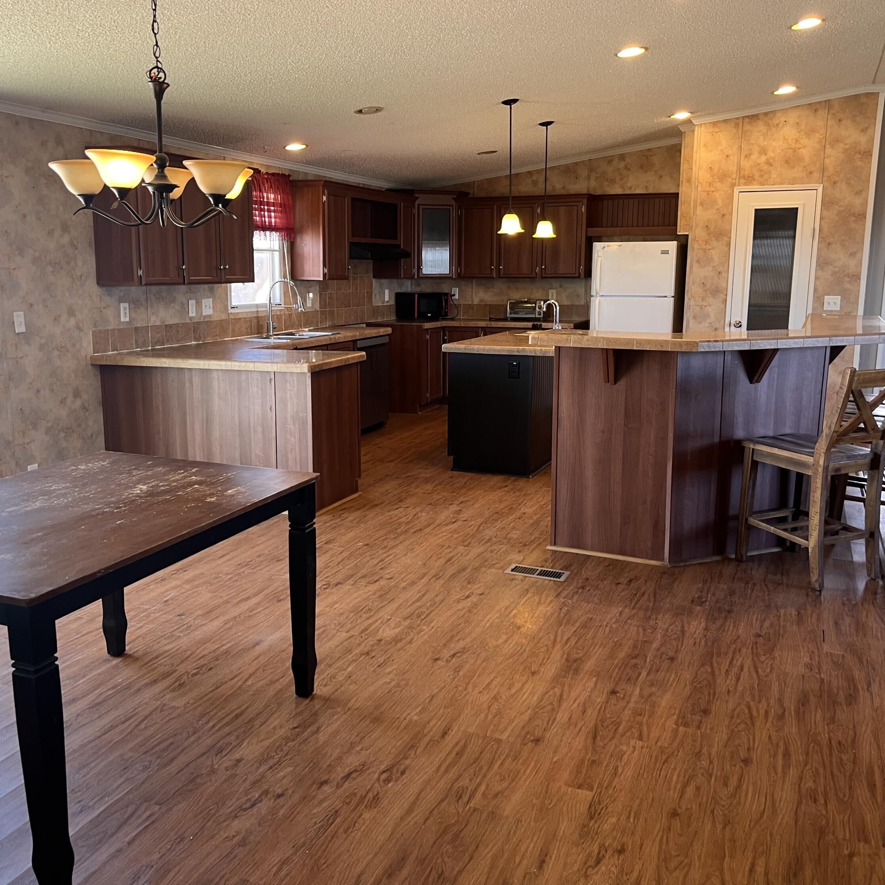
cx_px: 418
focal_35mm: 31
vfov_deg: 52.5
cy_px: 439
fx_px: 897
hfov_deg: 52.5
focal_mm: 5.1
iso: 100
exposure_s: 1/60
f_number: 1.6
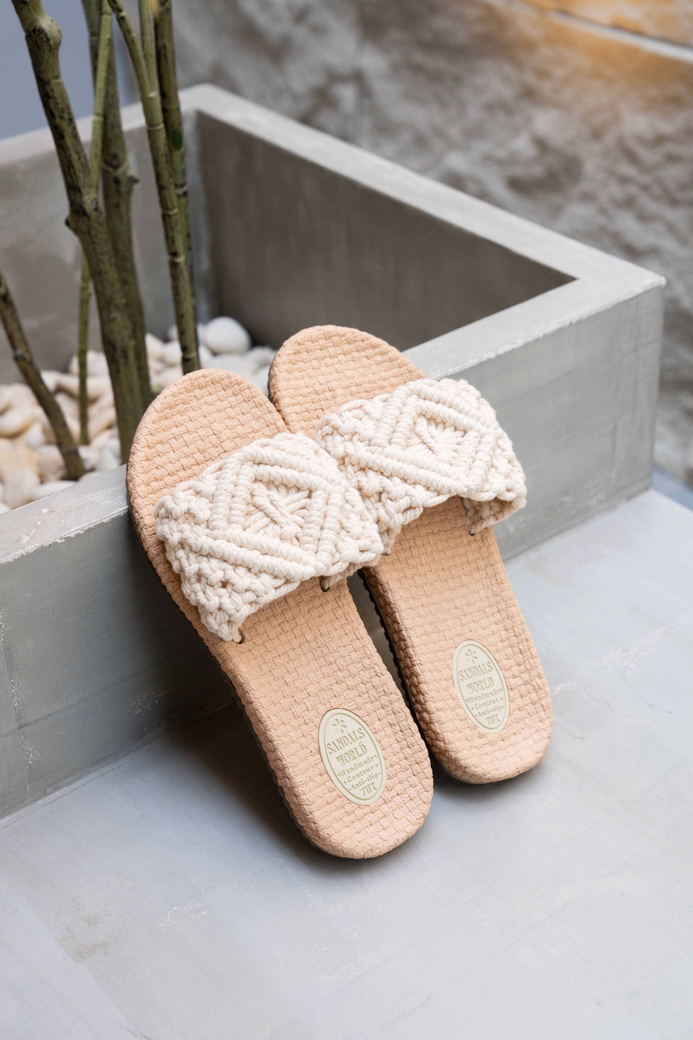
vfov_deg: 35.1
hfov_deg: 23.8
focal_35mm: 57
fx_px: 1646
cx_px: 346
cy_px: 520
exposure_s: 1/500
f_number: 5.6
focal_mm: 57
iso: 250
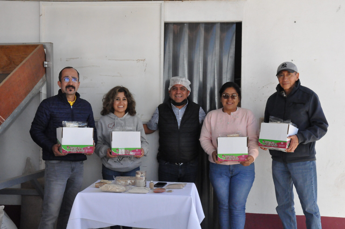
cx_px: 172
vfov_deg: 28.0
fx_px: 459
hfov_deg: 41.2
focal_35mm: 48
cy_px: 114
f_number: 14
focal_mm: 32
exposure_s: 1/800
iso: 3200
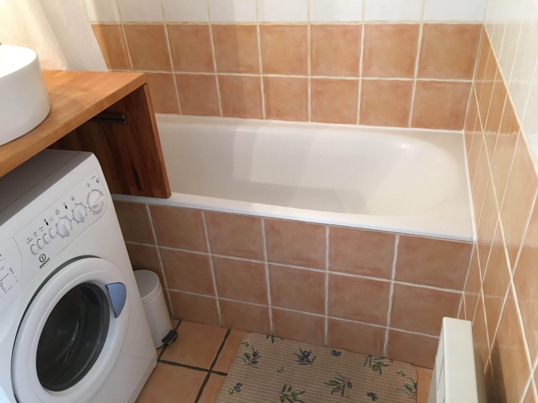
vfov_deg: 48.2
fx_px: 451
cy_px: 202
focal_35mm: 29
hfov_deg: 61.7
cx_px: 269
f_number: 2.2
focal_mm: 4.15
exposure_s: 1/33
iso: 125
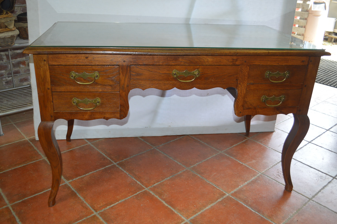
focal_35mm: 33
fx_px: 309
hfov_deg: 57.3
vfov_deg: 39.9
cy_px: 112
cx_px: 168
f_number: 4
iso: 400
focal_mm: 22
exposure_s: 1/60
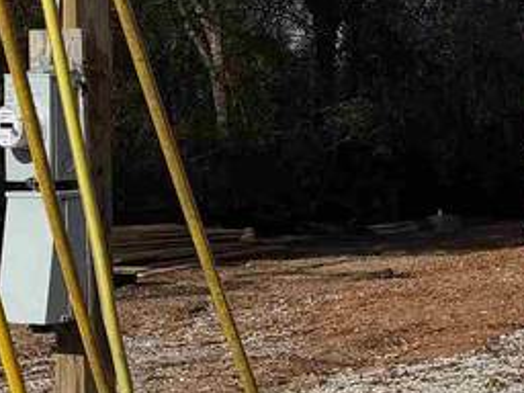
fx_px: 1817
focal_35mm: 120
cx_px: 978
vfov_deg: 12.3
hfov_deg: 14.3
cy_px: 139
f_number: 1.78
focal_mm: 6.76
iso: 80
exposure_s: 1/17544
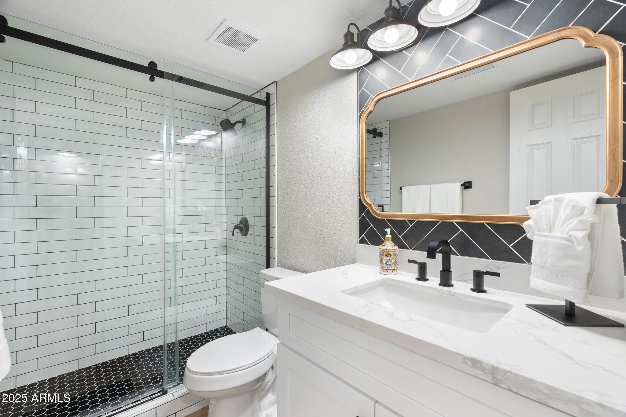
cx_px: 313
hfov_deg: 96.7
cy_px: 208
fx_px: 278
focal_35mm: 16
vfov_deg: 73.7
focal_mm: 16
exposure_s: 1/2.5
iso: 1000
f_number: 8
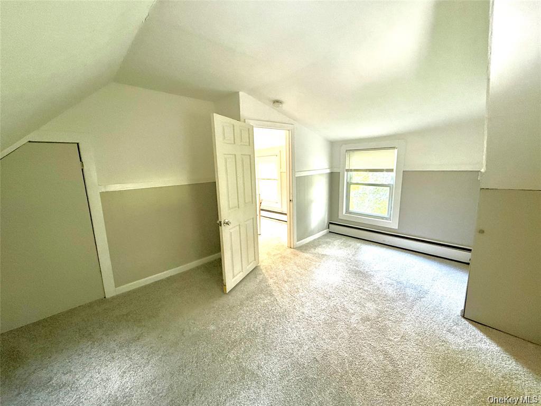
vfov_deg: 85.7
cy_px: 203
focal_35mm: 14
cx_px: 270
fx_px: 219
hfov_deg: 102.1
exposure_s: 1/62
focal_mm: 2.22
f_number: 2.2
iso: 320
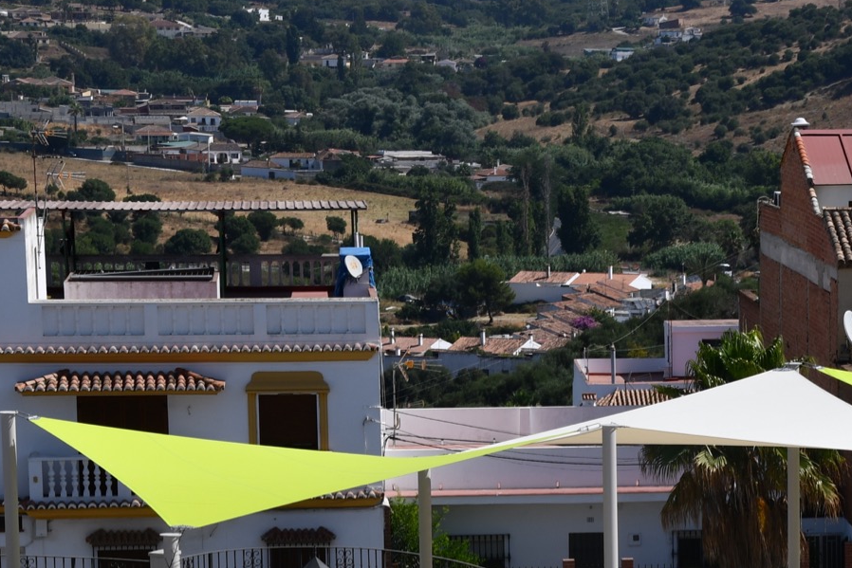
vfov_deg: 8.2
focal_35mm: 167
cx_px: 787
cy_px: 603
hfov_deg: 12.2
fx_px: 3953
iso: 100
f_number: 10
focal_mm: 50
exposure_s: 1/400
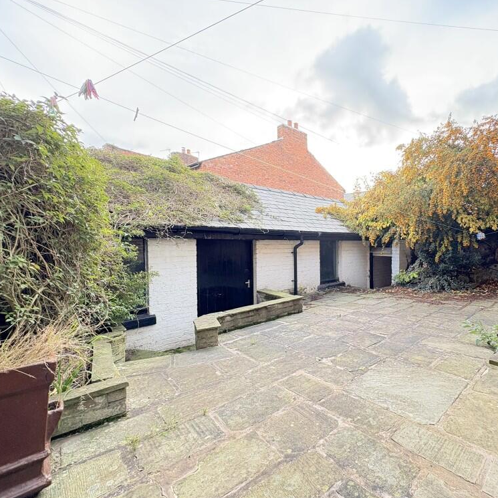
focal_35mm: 17
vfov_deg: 84.0
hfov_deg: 82.2
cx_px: 315
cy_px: 250
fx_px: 277
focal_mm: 2.22
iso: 250
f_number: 2.2
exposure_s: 1/77
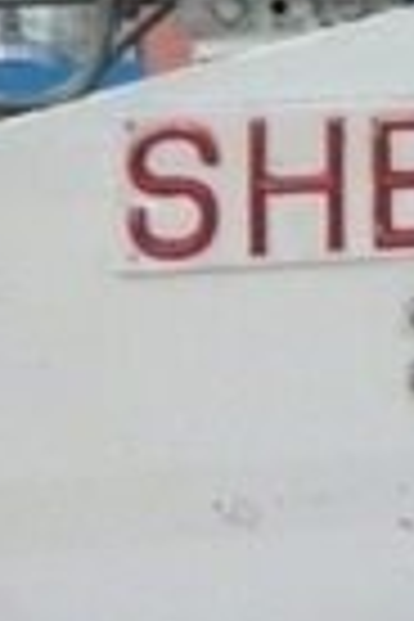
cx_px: 1292
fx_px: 2087
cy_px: -63
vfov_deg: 16.4
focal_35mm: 121
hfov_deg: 8.9
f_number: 3.3
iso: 800
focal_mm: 4.1
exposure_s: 1/20
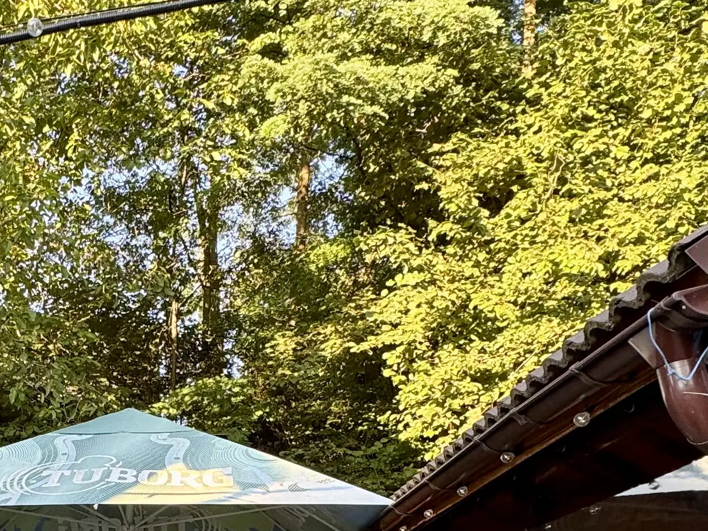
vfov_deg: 31.6
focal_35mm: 43
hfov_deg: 40.4
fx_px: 880
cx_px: 64
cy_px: 502
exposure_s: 1/99
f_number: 2.2
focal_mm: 2.22
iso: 64
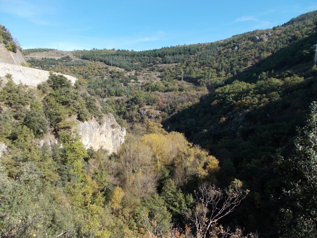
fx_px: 238
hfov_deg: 67.3
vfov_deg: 53.1
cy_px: 119
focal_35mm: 26
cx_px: 158
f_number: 3.2
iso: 80
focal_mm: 4.6
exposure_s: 1/500
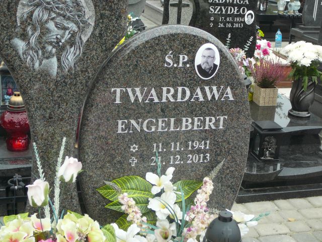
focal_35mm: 61
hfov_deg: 31.7
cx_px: 161
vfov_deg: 24.0
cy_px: 121
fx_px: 567
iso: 100
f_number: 3.6
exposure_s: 1/60
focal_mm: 9.1
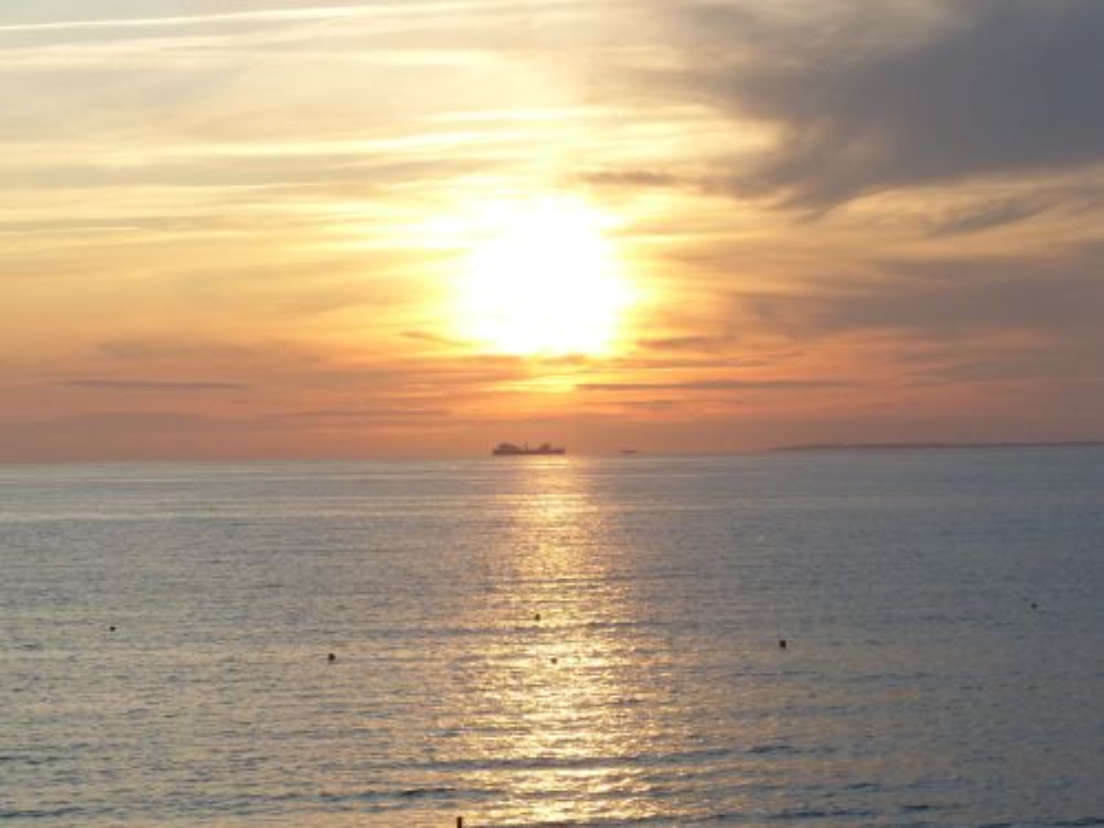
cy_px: 414
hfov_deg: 16.3
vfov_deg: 12.2
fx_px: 3859
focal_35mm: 121
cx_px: 552
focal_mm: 21.8
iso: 400
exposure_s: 1/2000
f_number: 4.5
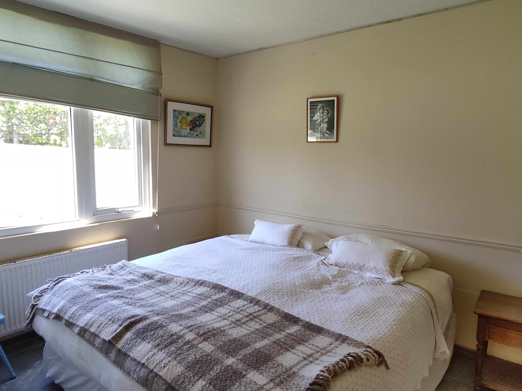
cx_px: 261
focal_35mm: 23
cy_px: 196
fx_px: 347
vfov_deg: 58.9
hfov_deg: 73.9
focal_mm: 1.6
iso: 60
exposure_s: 1/50
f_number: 2.2
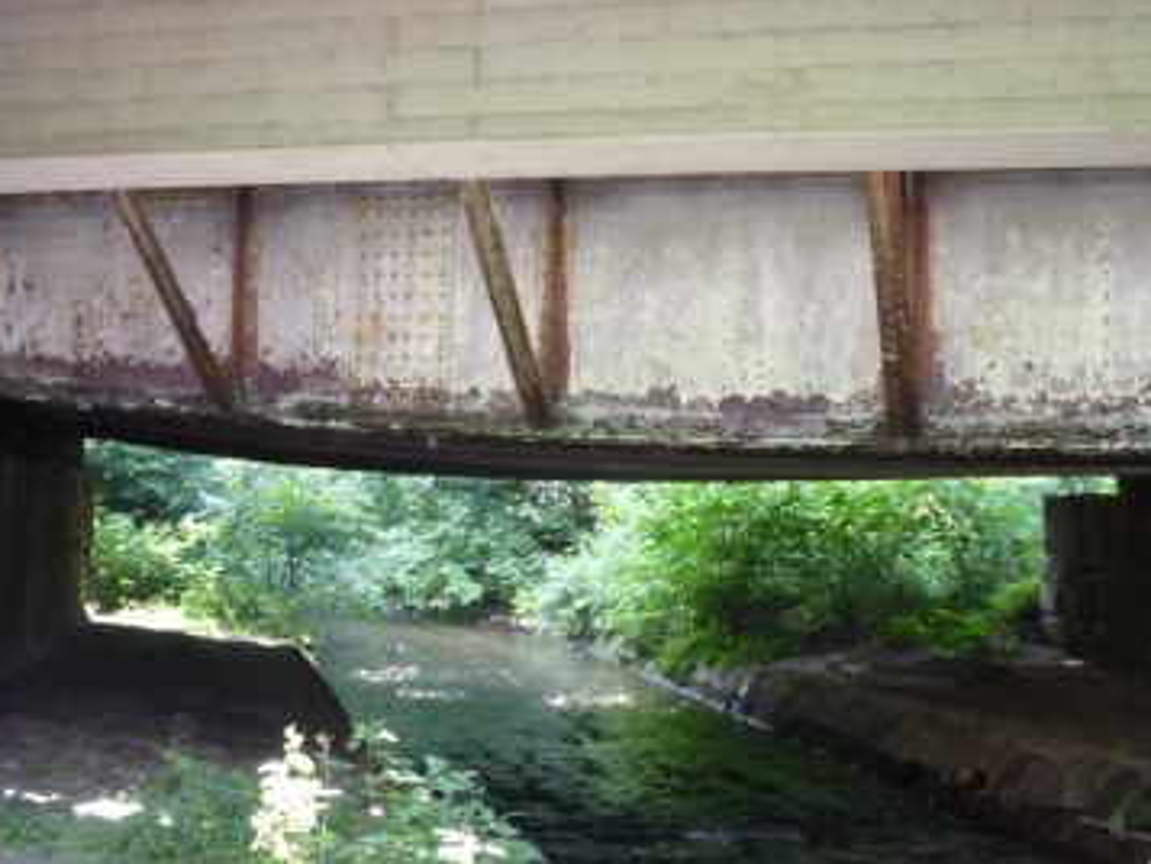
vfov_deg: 33.6
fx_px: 1430
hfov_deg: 43.3
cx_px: 748
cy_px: 493
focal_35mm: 43
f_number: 3.3
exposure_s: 1/60
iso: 320
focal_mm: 5.2
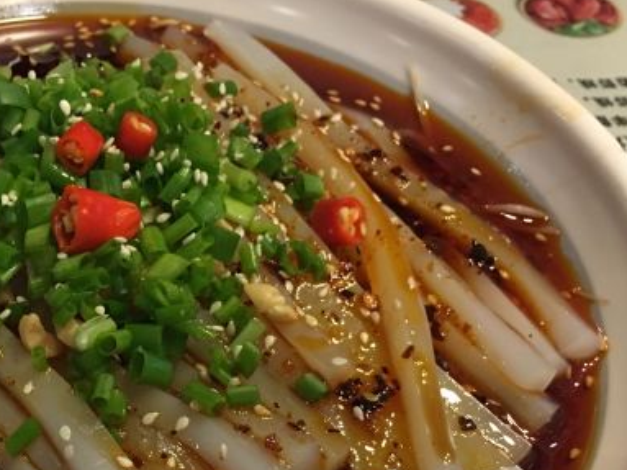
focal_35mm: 53
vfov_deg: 27.0
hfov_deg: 35.1
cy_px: 369
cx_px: 133
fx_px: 960
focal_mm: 4.15
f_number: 2.2
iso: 100
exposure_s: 1/8
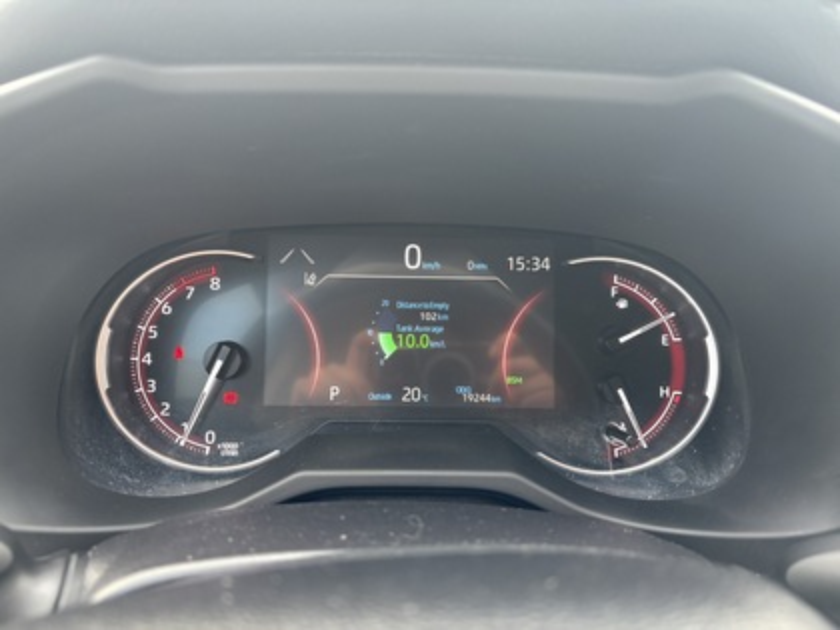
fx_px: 631
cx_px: 420
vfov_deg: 53.1
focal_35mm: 26
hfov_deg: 67.3
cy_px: 315
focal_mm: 5.96
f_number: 1.6
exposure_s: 1/60
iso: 125
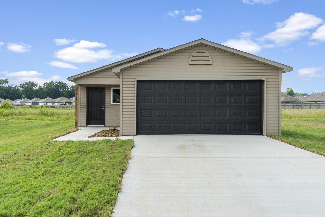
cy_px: 108
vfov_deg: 42.3
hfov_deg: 60.1
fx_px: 280
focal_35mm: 31
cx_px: 145
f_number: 9
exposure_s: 1/400
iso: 250
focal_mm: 18
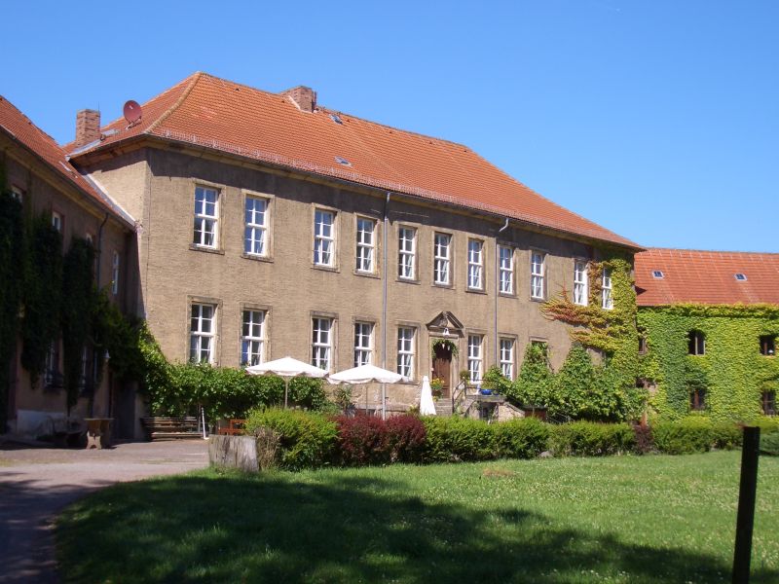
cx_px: 390
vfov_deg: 29.7
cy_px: 292
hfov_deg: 38.9
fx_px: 1103
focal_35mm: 49
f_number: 5
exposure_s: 1/250
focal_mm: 8.2
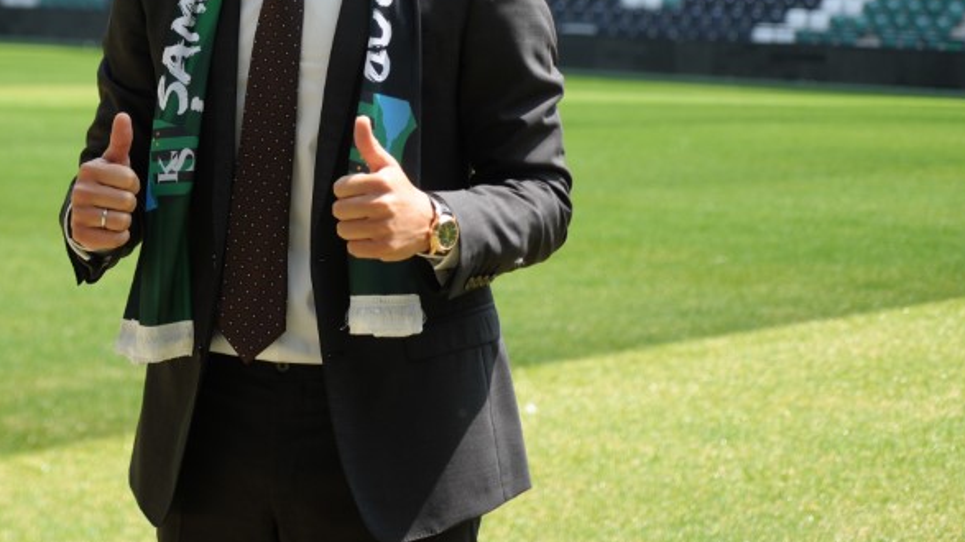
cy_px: -77
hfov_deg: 14.9
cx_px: 278
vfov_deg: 8.3
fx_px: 3684
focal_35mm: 144
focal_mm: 70
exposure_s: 1/250
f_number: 4.5
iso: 100
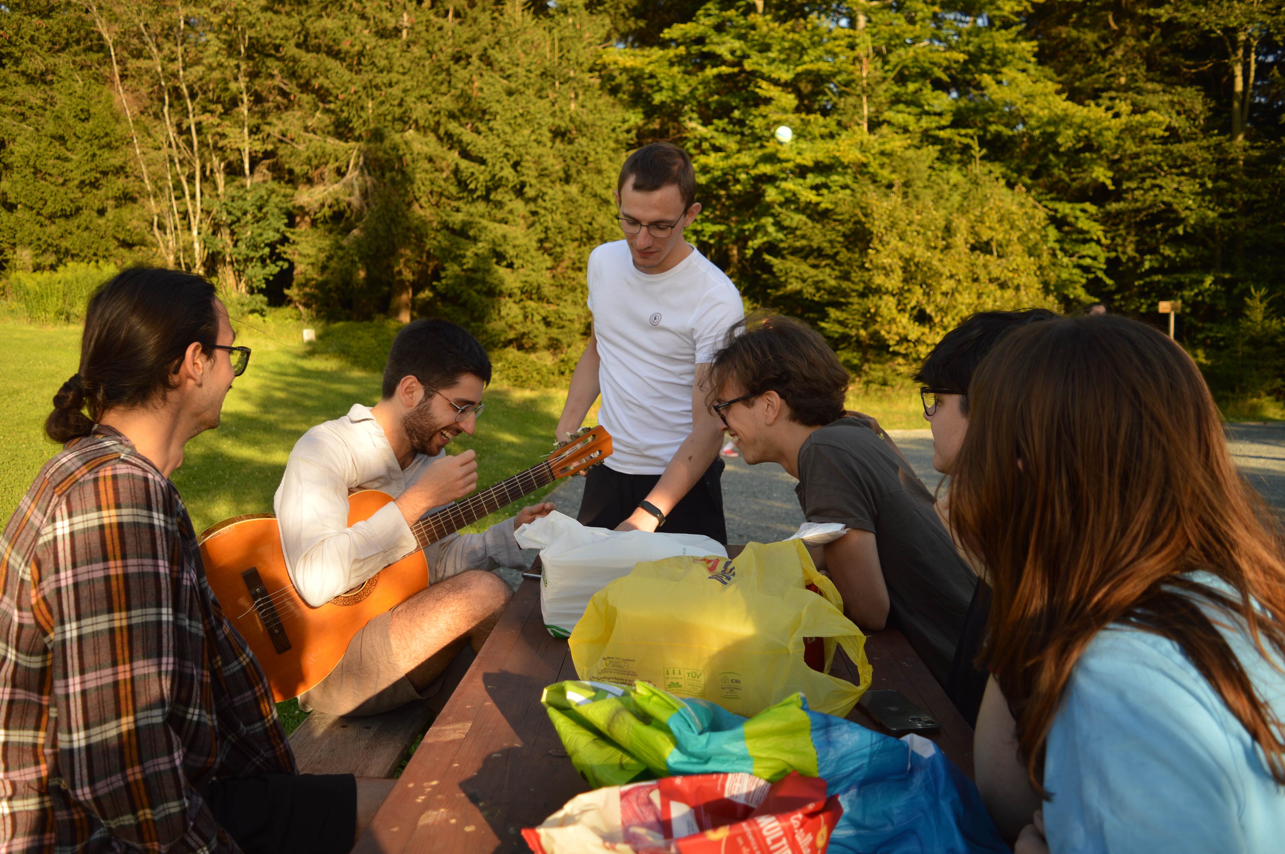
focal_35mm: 30
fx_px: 1070
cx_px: 642
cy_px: 427
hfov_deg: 62.0
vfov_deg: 43.5
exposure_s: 1/320
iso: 100
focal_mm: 20
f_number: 3.5
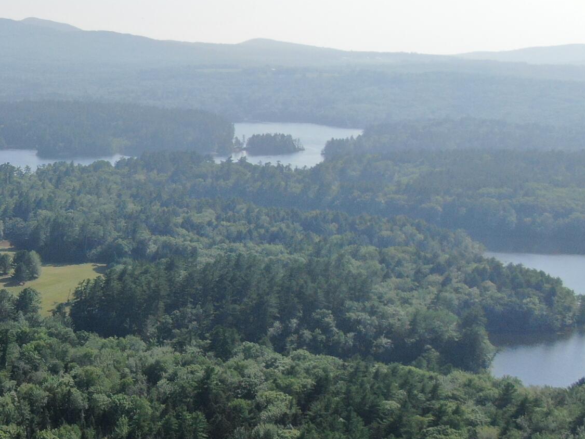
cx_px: -94
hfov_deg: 27.1
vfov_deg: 22.8
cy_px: 315
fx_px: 1082
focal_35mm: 64
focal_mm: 4.39
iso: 100
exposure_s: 1/1600
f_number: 2.8
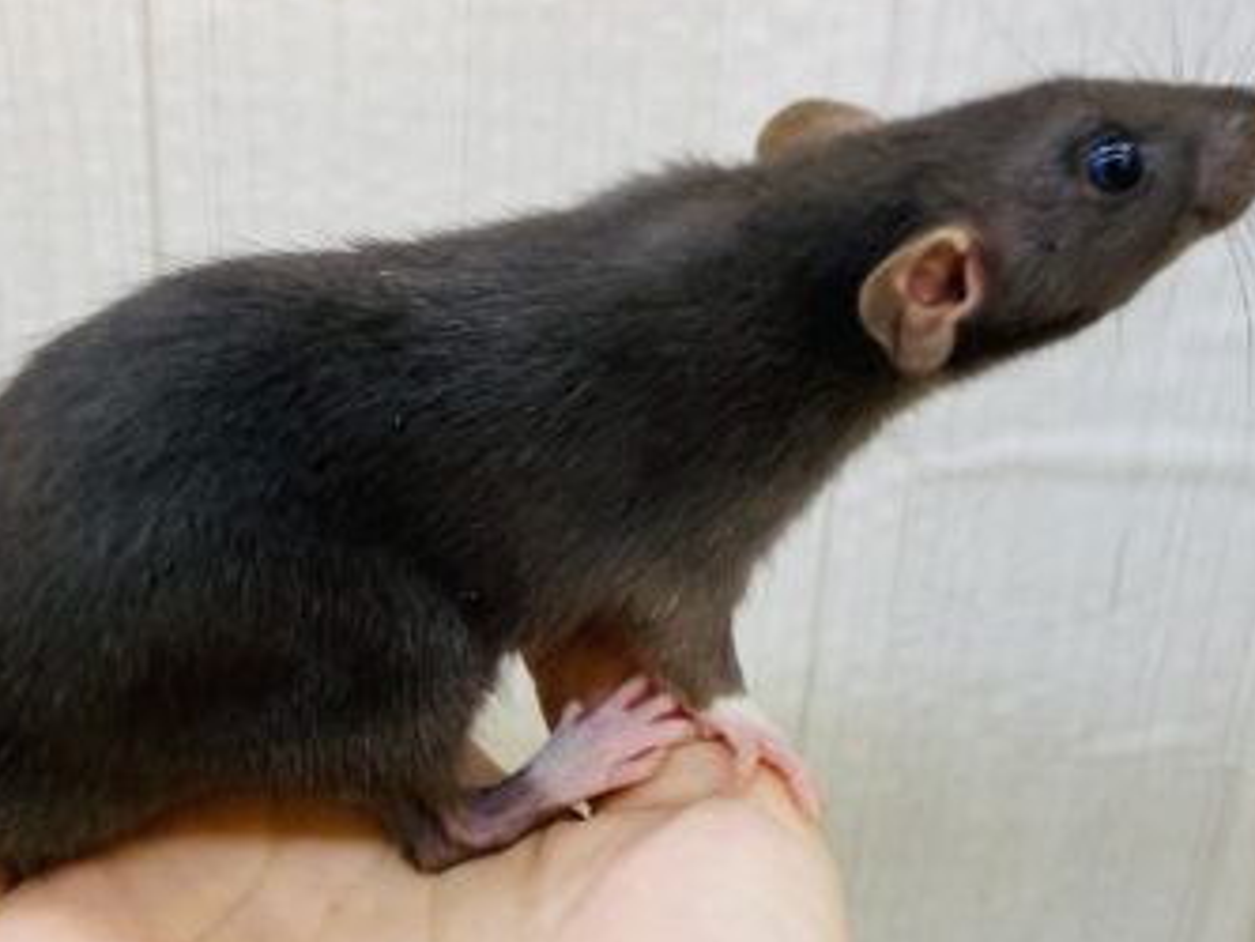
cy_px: 558
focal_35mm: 50
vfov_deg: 29.1
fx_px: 1813
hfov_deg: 37.8
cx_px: 441
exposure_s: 1/100
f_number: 1.8
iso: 125
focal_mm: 4.25
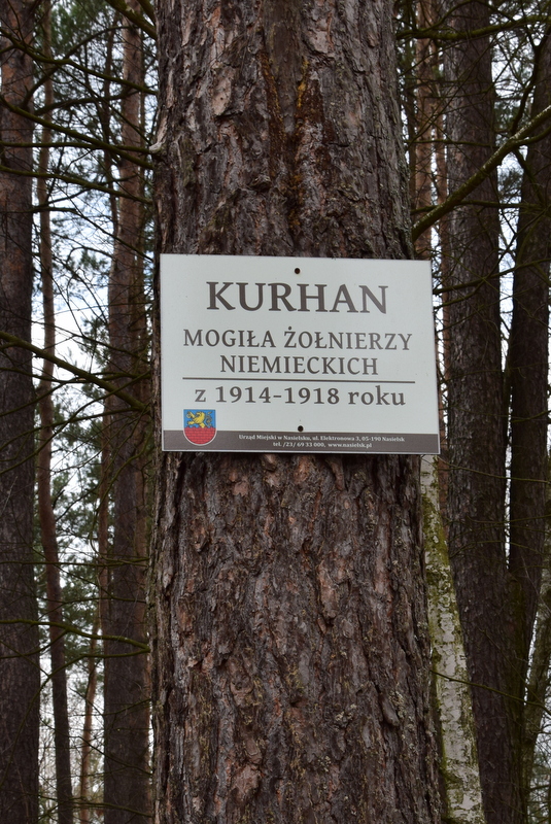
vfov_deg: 41.1
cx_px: 276
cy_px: 412
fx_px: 1100
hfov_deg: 28.1
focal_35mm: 48
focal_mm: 32
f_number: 10
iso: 400
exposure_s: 1/250
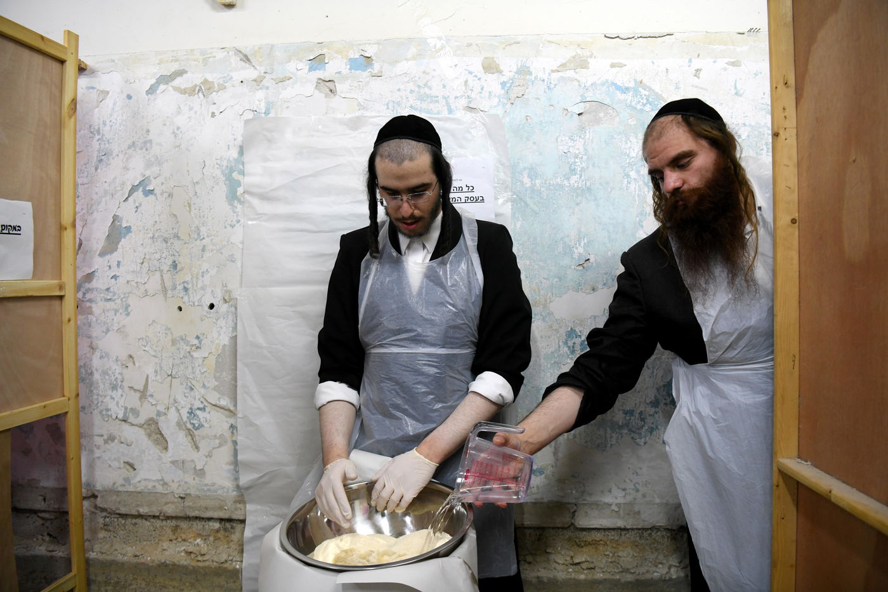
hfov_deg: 73.8
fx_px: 592
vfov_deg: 53.1
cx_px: 444
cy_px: 296
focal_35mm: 24
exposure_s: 1/160
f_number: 3.5
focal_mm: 24
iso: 1600
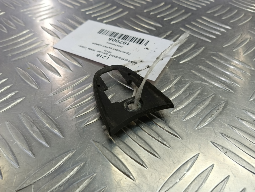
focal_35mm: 23
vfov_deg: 58.9
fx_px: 169
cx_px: 128
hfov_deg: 73.9
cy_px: 96
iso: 108
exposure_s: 1/50
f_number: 1.6
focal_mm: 4.11
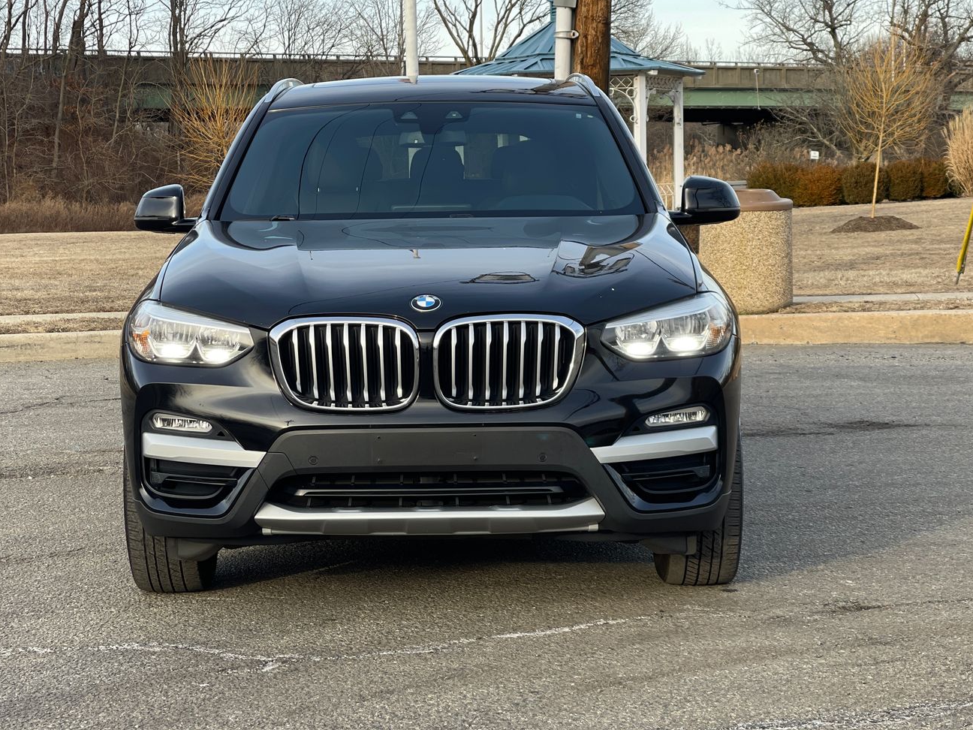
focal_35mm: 79
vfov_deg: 18.7
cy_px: 388
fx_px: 2221
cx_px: 392
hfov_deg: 24.7
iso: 20
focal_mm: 7.5
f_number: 2.2
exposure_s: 1/132
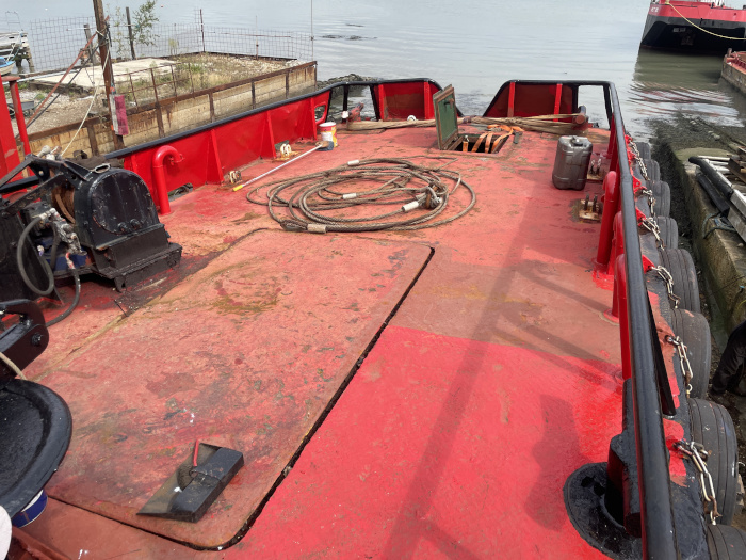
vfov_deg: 53.1
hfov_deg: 67.3
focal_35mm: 26
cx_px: 373
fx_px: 560
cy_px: 280
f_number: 1.6
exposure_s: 1/2053
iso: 32
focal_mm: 4.2
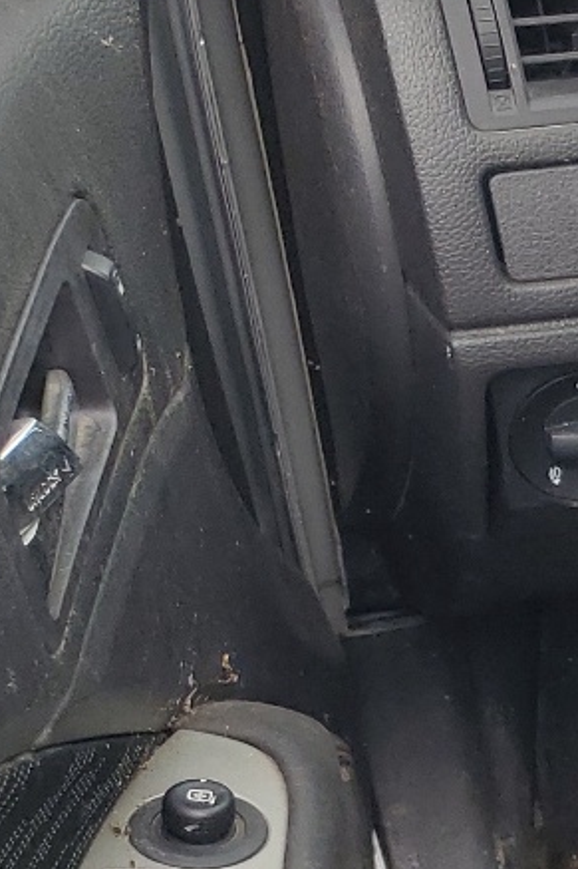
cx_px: 1531
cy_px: 694
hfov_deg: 10.9
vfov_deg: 20.4
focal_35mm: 99
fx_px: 2386
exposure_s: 1/286
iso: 50
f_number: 1.5
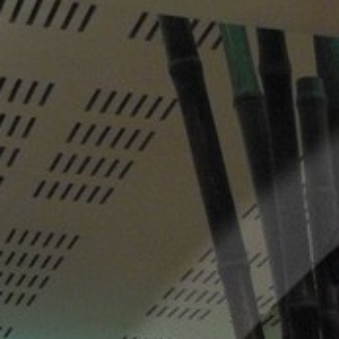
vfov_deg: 8.1
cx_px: 794
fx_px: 2215
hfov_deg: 8.1
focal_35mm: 200
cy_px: 805
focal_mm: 17
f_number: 9
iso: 200
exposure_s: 1/1.25
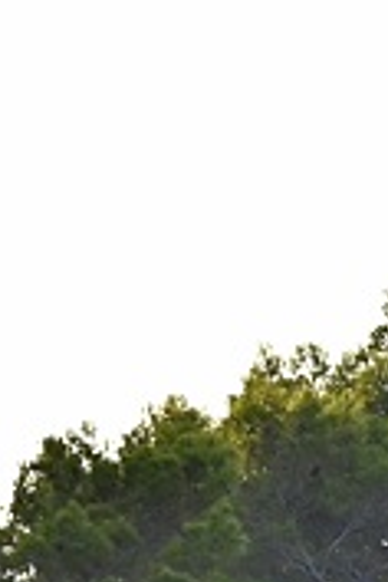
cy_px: 1106
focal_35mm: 719
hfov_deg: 1.9
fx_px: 11623
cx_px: -53
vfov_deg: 2.9
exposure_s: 1/500
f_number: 5
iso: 200
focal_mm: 98
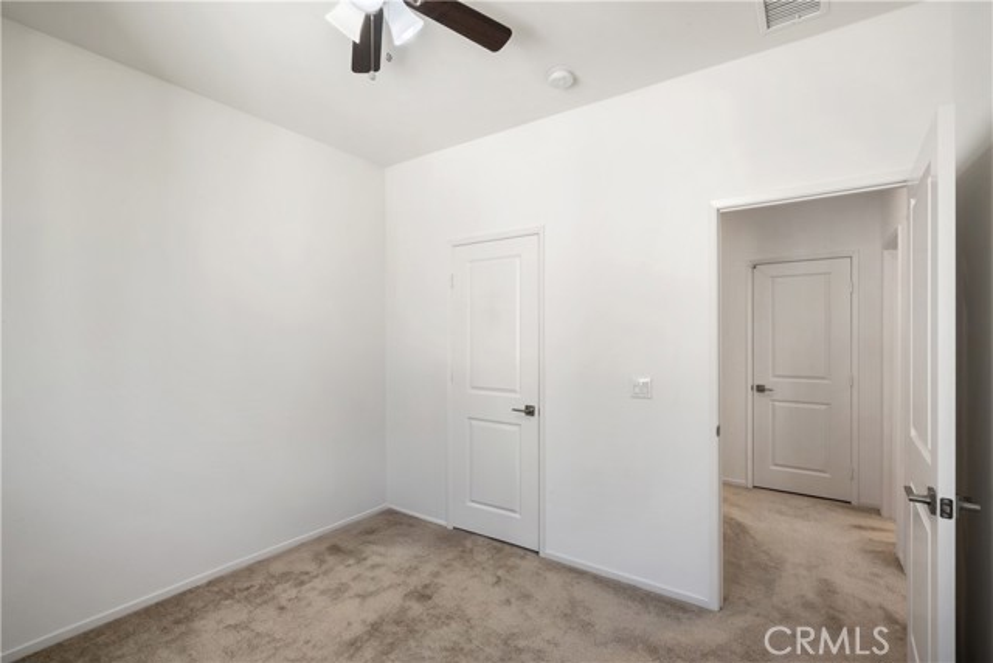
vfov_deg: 73.8
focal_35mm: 16
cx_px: 496
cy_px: 332
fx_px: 441
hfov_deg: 96.7
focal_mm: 16
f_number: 22
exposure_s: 8
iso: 40
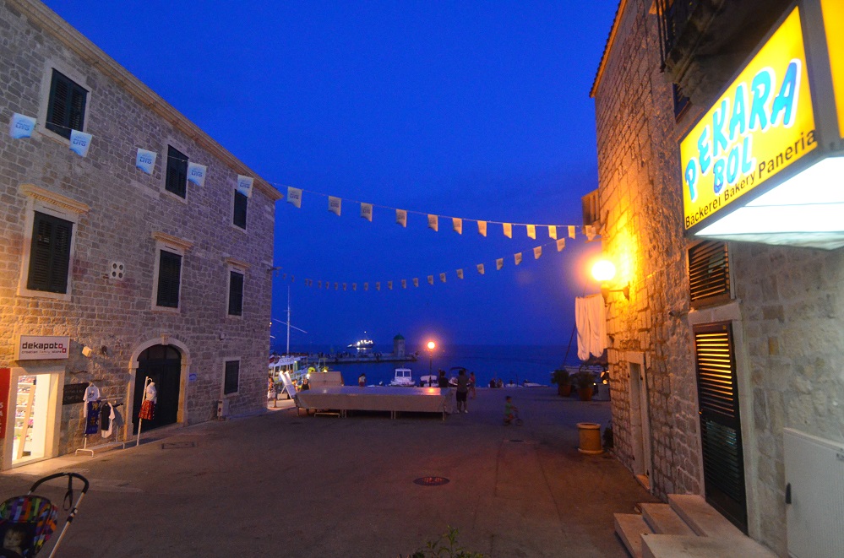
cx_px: 422
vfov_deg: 67.1
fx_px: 421
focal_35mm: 18
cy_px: 279
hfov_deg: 90.1
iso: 3600
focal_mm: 12
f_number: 5.6
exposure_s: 1/30
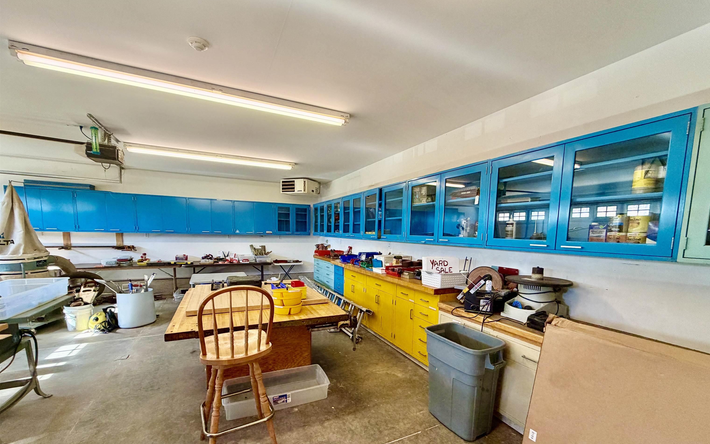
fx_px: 290
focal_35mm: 15
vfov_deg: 74.1
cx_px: 359
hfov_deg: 101.5
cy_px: 262
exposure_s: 1/60
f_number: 2.2
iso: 200
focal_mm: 2.22
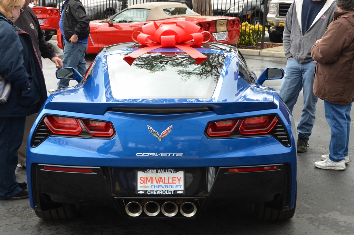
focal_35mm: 66
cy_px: 118
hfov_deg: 30.6
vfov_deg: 20.5
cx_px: 177
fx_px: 648
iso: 200
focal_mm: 44
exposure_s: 1/160
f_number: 6.3
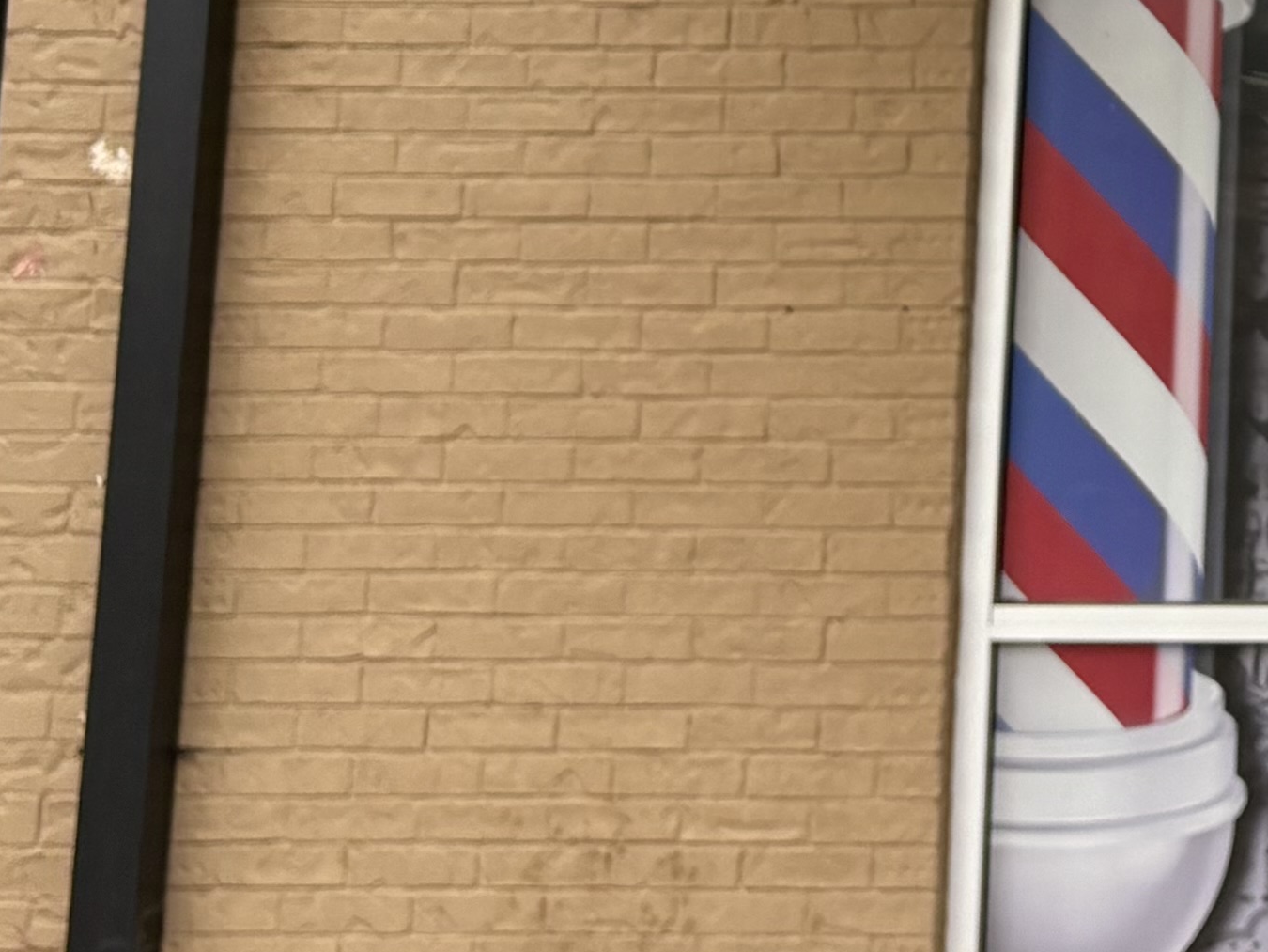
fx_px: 4030
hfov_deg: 16.2
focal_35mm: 110
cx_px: 1974
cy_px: -412
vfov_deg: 12.9
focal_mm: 5.96
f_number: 1.6
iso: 50
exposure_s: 1/907
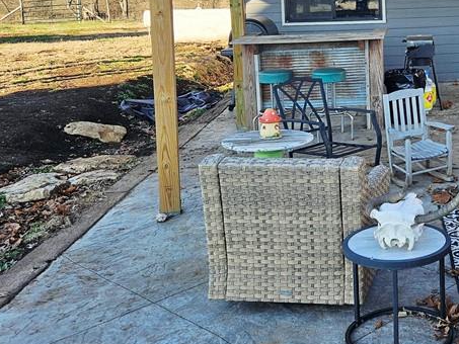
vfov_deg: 27.0
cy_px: 27
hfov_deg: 34.2
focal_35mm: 52
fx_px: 690
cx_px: 438
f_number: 1.8
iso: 25
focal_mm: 5.4
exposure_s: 1/435
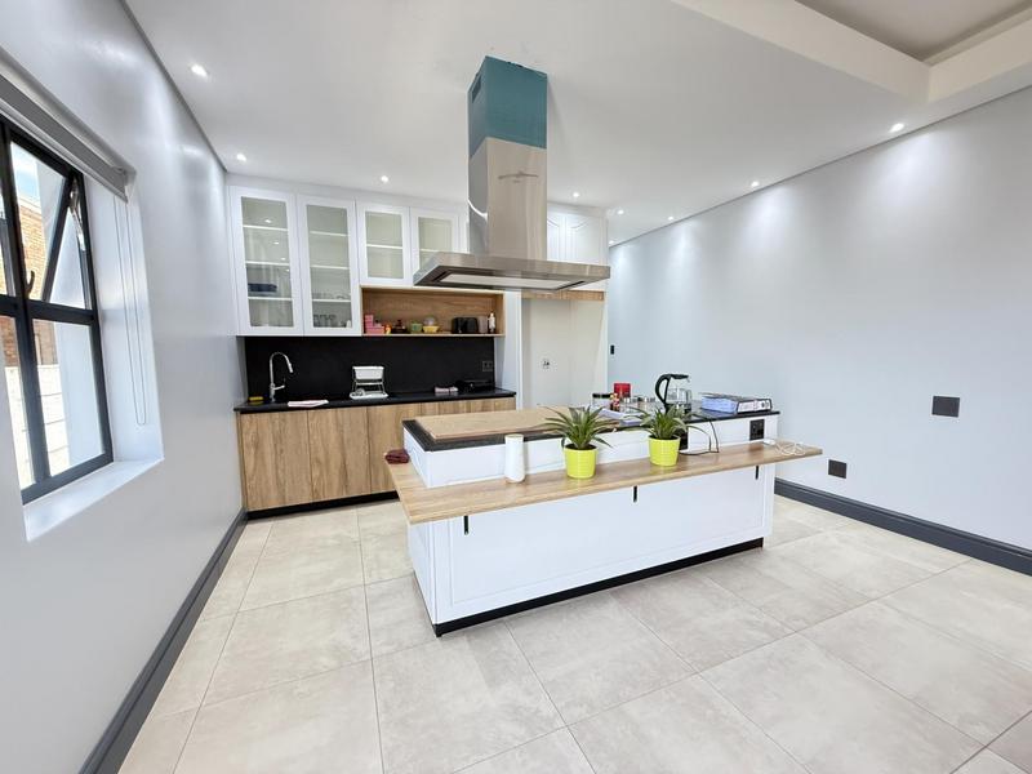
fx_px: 417
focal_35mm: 14
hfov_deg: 102.1
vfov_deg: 85.7
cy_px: 387
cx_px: 516
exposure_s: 1/100
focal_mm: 2.22
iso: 640
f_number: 2.2
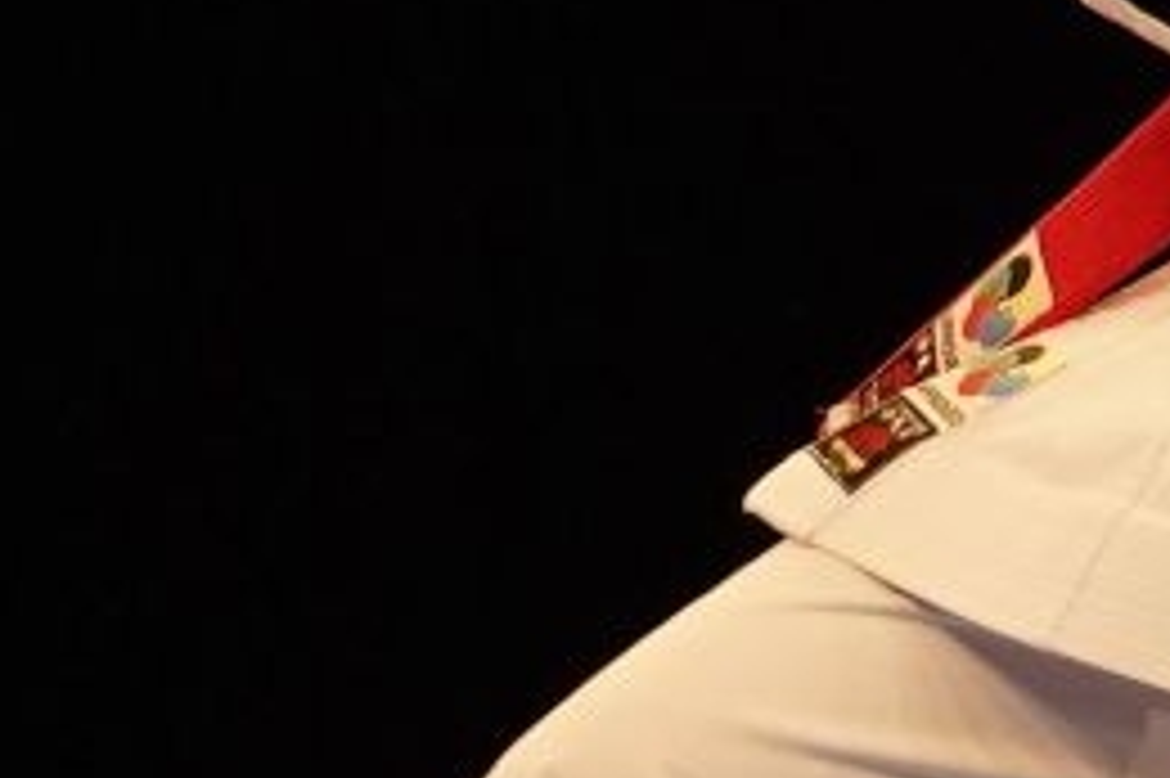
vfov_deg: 1.2
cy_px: -67
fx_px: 38032
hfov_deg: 1.8
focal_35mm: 1171
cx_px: 472
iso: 1000
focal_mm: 113
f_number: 2.8
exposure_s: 1/500
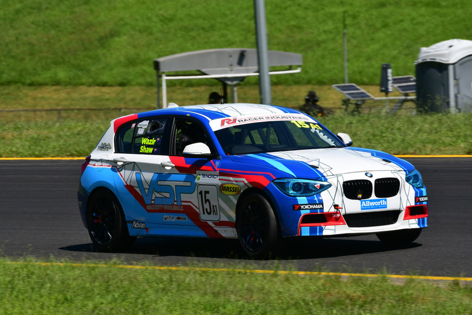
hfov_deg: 3.5
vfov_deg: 2.4
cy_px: 158
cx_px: 236
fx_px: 7672
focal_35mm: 585
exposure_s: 1/640
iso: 320
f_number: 11
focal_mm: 390
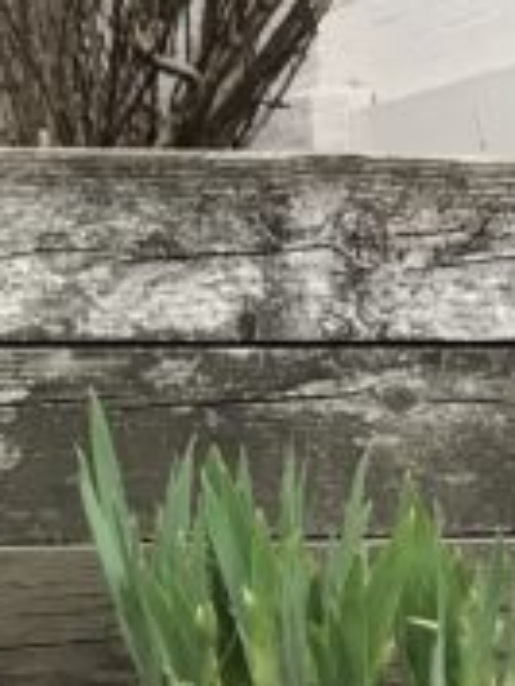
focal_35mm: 162
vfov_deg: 12.2
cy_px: 399
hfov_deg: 8.9
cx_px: -306
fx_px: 3210
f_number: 1.8
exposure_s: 1/40
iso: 25
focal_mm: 3.99
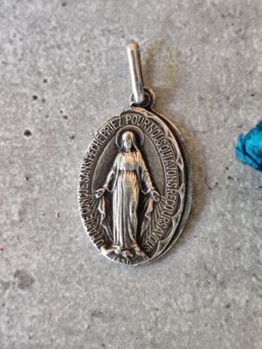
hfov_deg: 15.9
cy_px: 174
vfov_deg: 21.1
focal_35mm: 93
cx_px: 131
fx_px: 939
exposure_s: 1/25
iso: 320
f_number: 1.65
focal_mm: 6.19
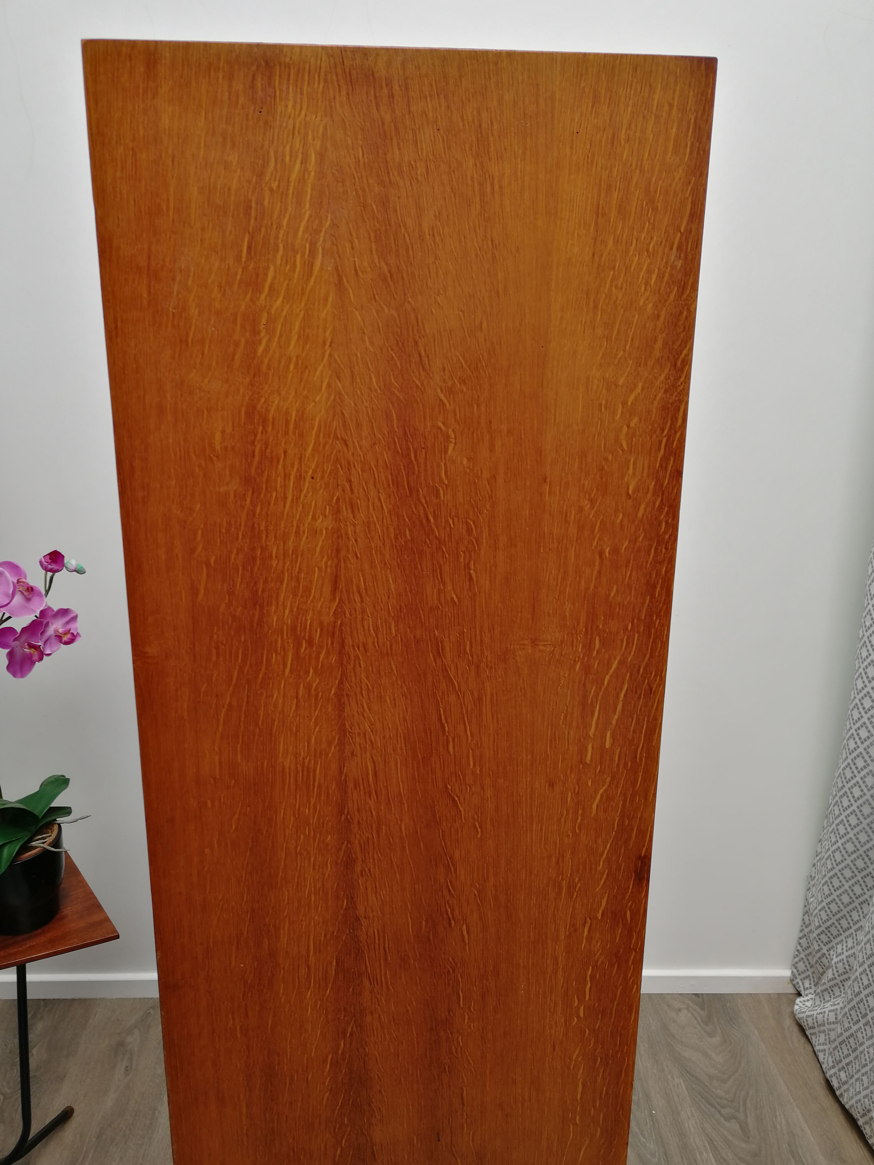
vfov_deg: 65.3
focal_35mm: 27
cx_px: 437
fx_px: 909
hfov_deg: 51.4
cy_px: 582
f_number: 1.8
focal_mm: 3.95
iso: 50
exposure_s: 1/226
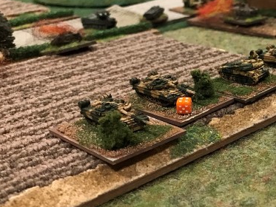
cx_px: 282
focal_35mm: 66
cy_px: 97
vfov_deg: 22.3
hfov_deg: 27.5
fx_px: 526
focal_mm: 3.99
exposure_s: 1/17
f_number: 1.8
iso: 80
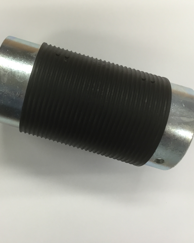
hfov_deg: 38.5
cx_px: 59
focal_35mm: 38
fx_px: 273
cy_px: 121
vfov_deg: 47.9
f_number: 2.2
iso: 50
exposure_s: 1/33
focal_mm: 4.15
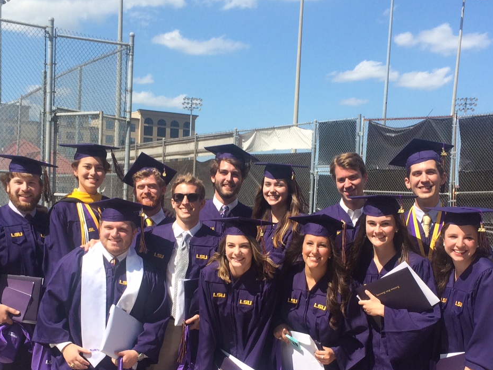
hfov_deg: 37.5
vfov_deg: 28.1
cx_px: 242
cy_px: 278
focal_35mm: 51
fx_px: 726
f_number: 2.2
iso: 32
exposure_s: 1/1709
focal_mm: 4.15
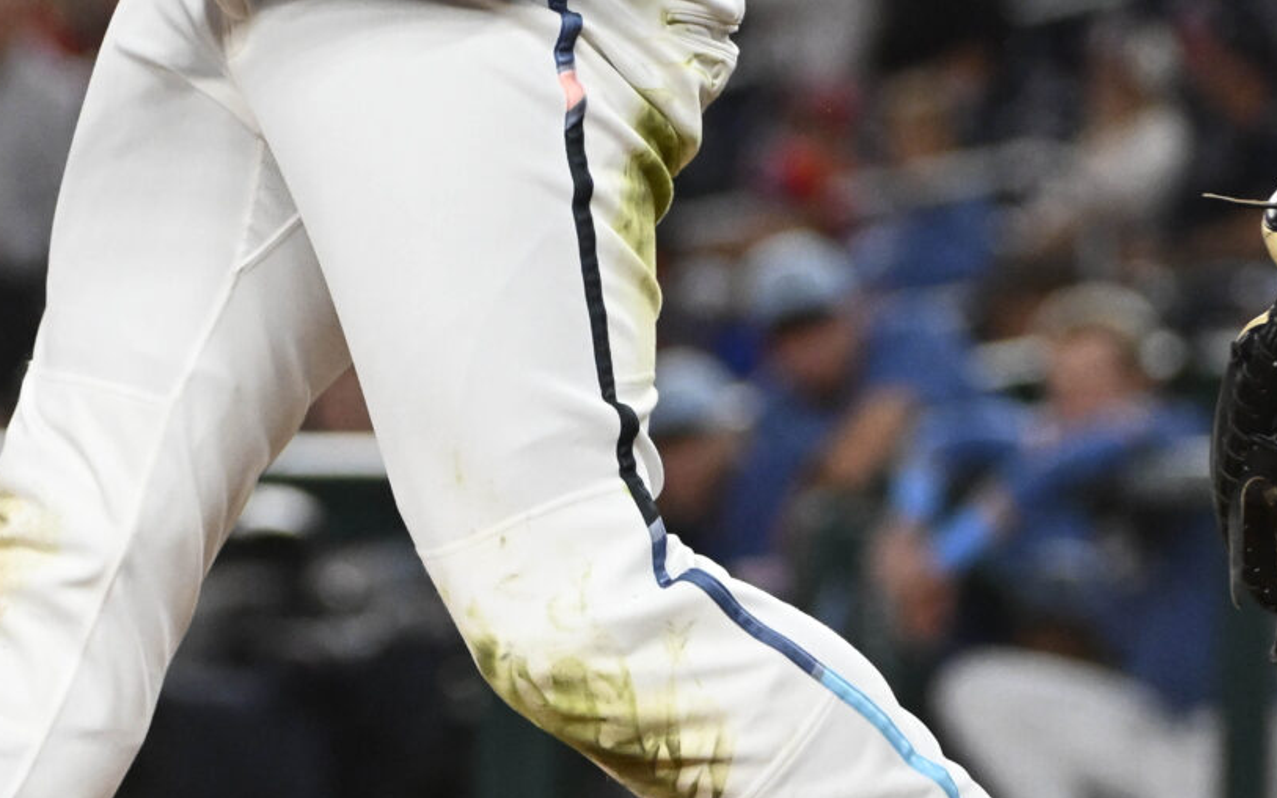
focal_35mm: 642
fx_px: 22342
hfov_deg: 3.3
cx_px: 104
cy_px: -16
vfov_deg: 2.0
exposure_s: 1/2000
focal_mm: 200
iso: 4000
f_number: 4
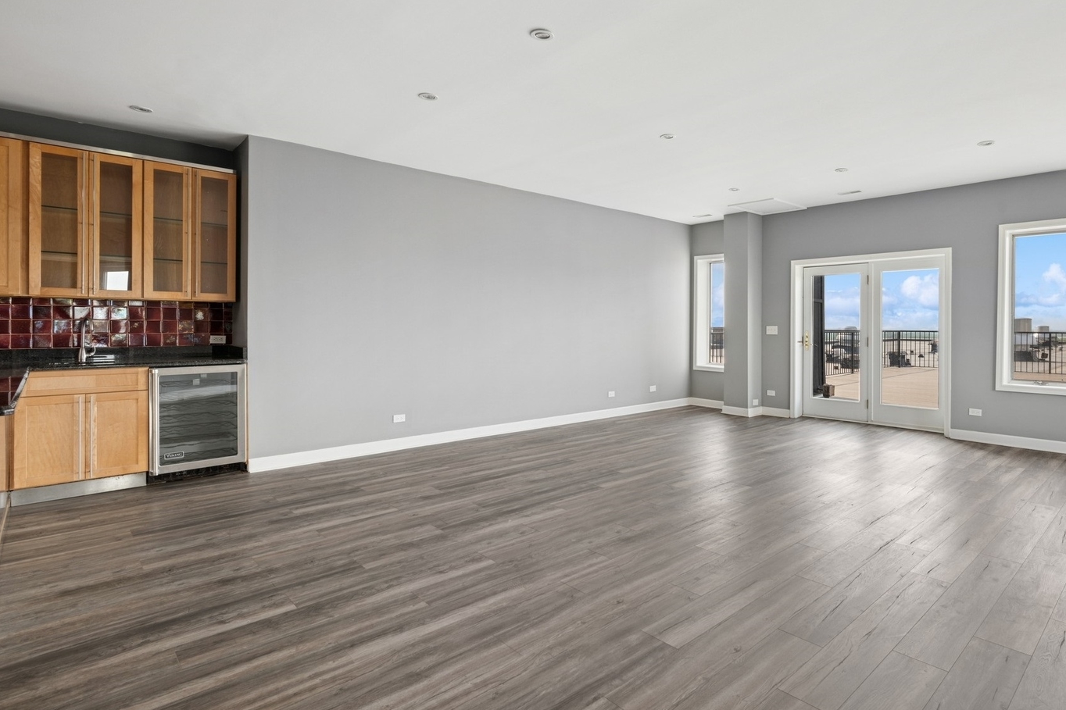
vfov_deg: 64.5
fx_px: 563
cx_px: 616
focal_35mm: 19
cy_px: 327
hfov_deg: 86.3
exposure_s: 1/30
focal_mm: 16
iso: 200
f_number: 9
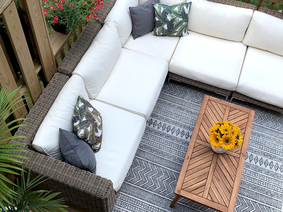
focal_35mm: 42
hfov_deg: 44.8
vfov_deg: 34.2
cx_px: 133
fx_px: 343
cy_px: 77
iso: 25
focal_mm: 4.25
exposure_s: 1/635
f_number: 1.8
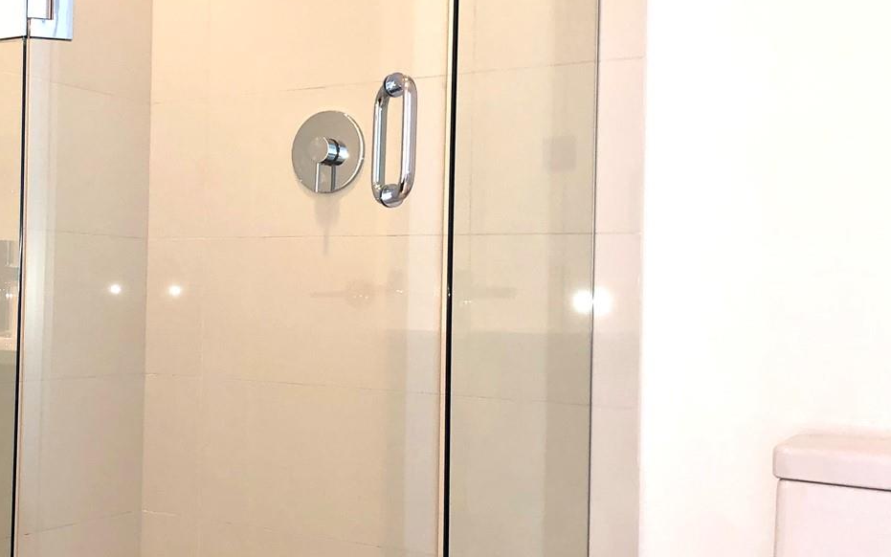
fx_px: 1238
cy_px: 274
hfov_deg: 38.3
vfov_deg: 25.3
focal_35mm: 51
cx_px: 195
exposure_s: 1/17
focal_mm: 4
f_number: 1.8
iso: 40
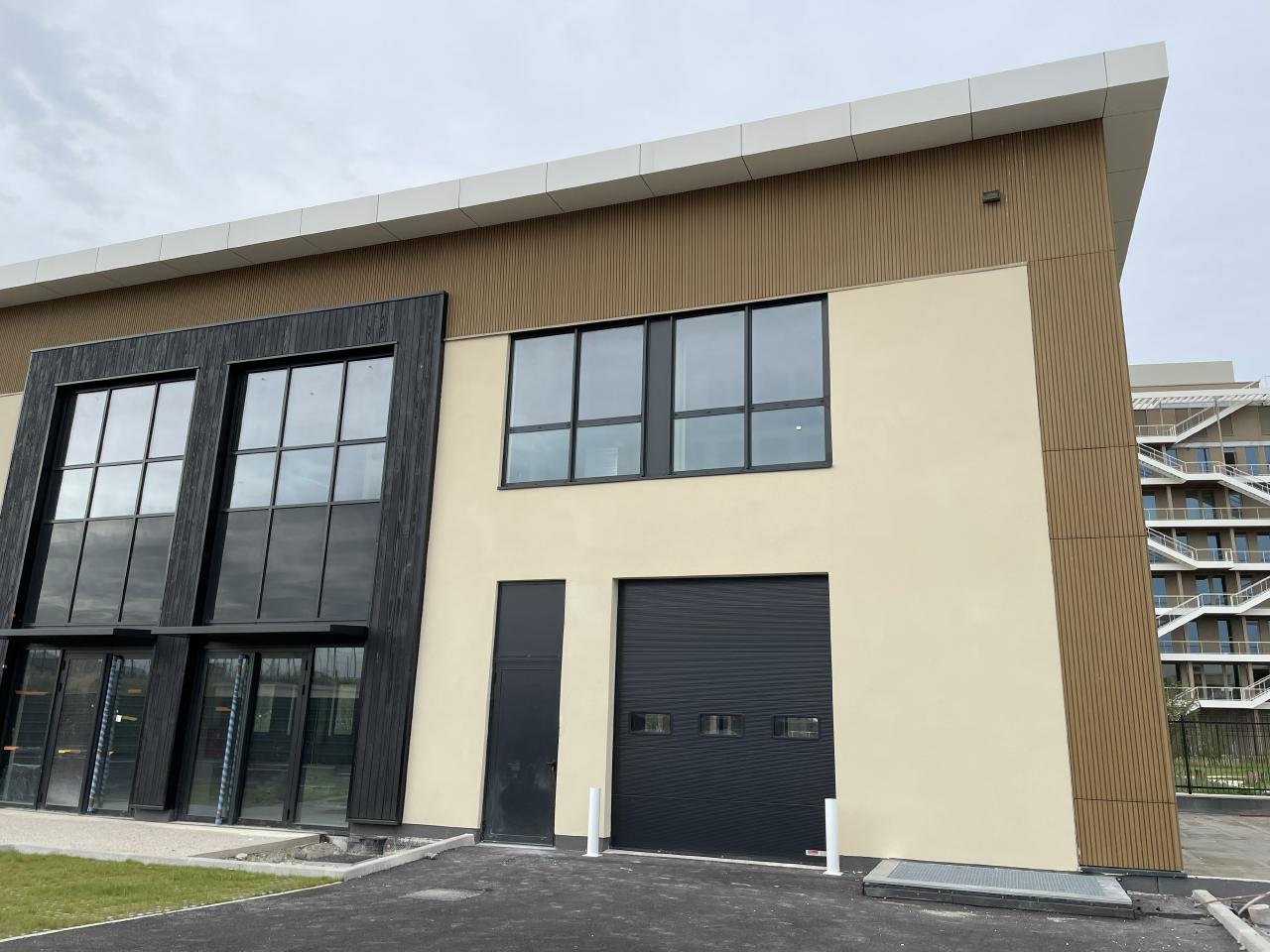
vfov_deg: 53.1
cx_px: 635
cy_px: 476
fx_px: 954
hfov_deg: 67.3
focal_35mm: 26
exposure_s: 1/2257
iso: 32
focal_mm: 4.2
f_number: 1.6
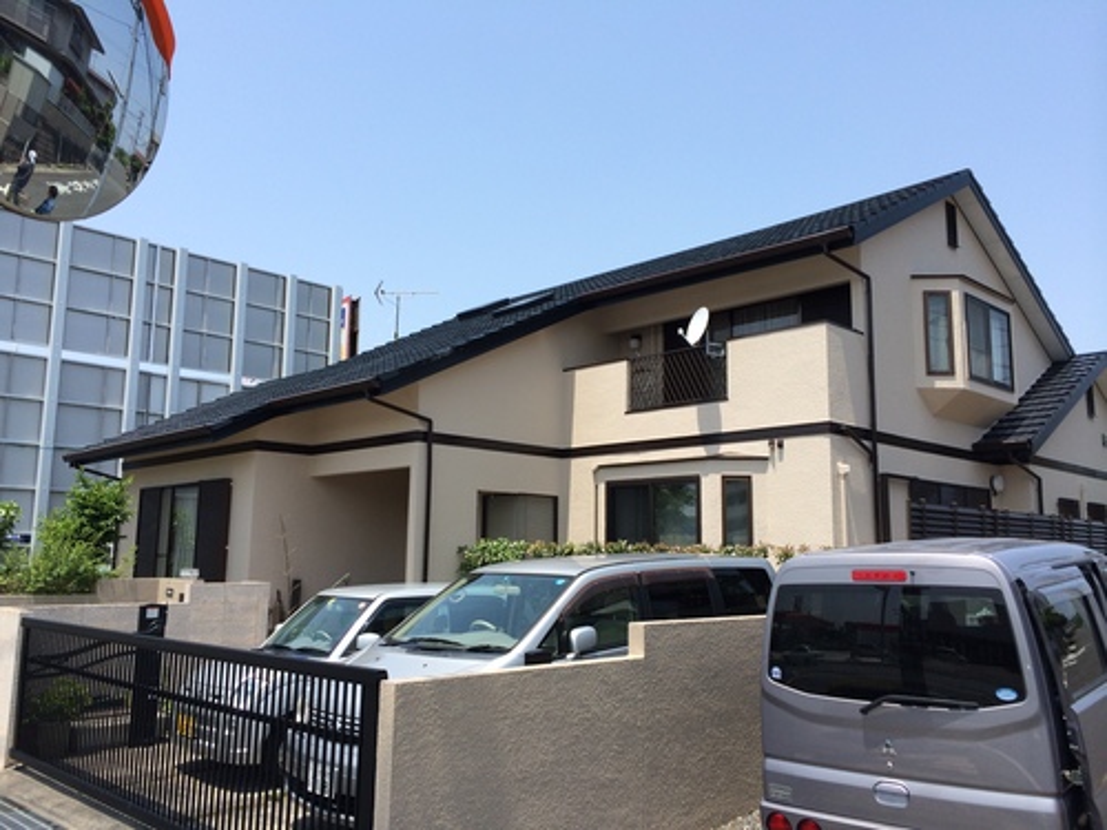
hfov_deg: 60.0
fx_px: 959
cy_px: 415
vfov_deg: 46.8
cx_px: 554
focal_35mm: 30
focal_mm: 4.12
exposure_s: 1/1642
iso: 40
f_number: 2.2
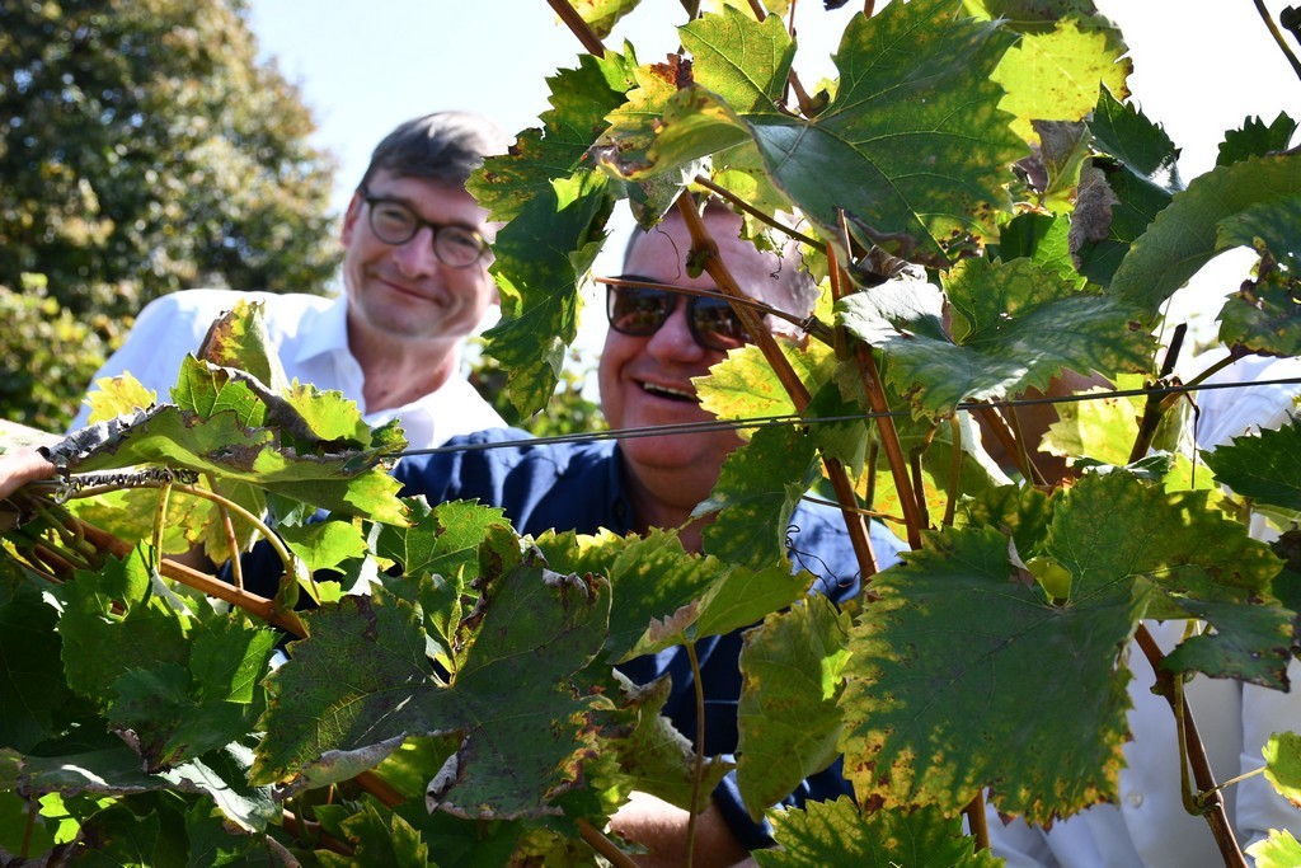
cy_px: 434
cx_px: 650
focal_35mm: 51
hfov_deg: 38.9
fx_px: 1843
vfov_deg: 26.5
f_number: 7.1
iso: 200
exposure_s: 1/250
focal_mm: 34
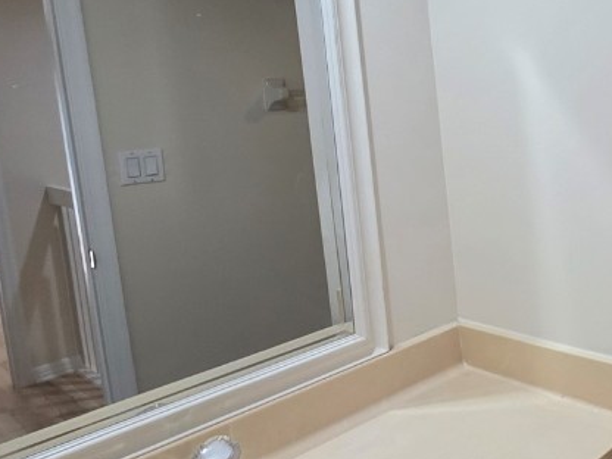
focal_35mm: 32
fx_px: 566
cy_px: 135
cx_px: 709
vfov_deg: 43.2
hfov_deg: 41.7
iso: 200
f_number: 1.9
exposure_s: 1/120
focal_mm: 2.2
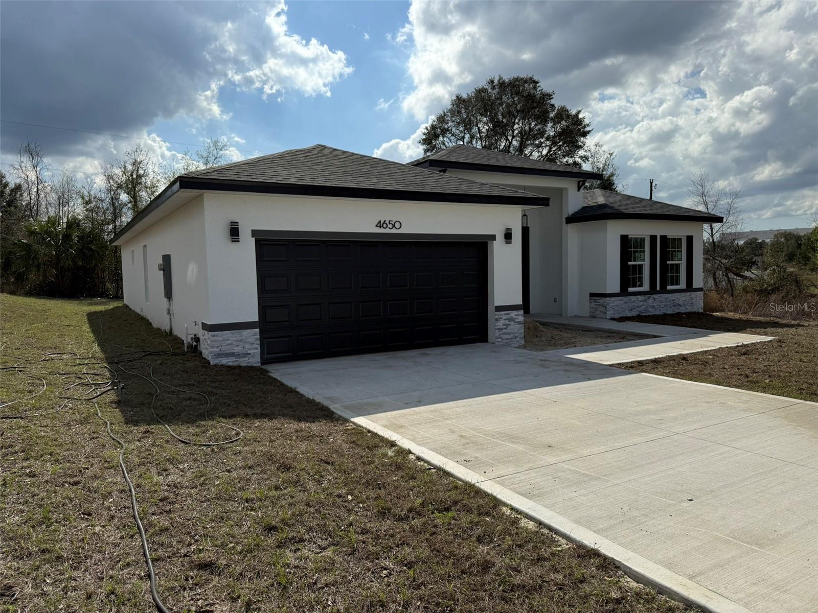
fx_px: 567
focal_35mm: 24
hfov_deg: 71.6
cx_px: 409
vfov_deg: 56.8
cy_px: 306
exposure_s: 1/14286
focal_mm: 6.76
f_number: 1.78
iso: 100
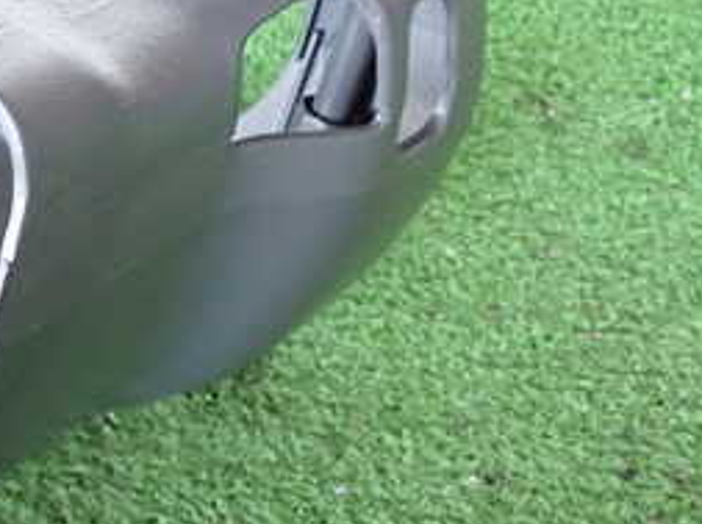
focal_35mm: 76
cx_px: -119
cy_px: 194
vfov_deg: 19.3
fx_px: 1539
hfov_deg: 23.7
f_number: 2.4
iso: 400
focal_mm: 5.79
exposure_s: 1/30
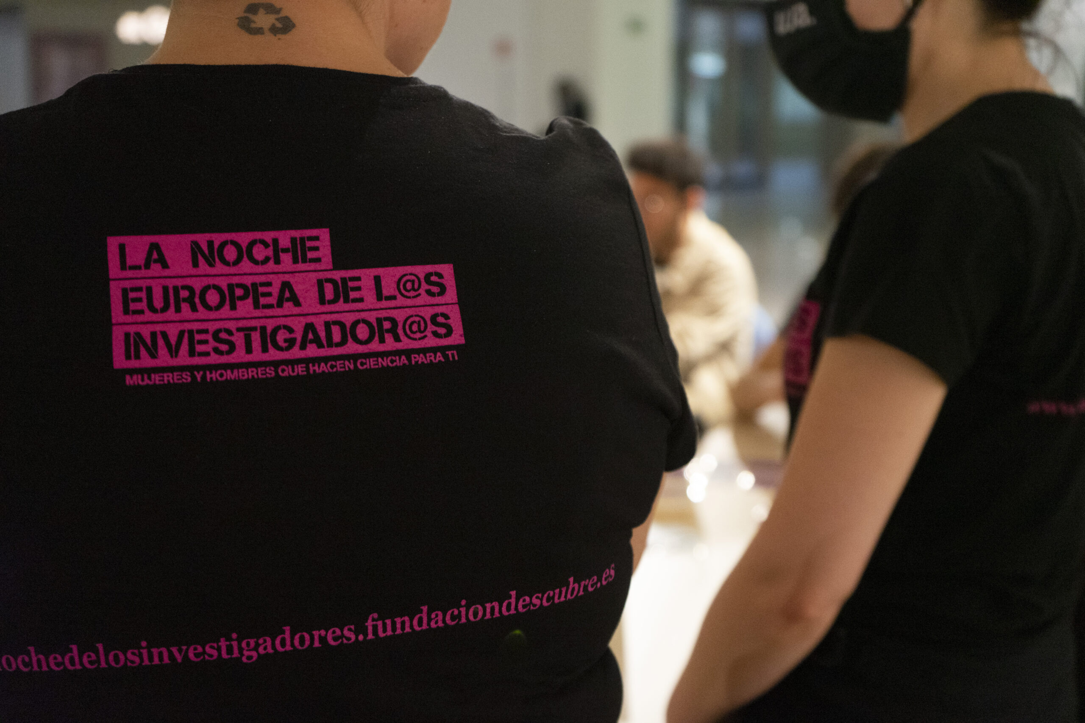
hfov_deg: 39.6
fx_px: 1507
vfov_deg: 27.0
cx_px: 542
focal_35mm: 50
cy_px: 362
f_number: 4.5
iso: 4000
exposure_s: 1/125
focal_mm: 50
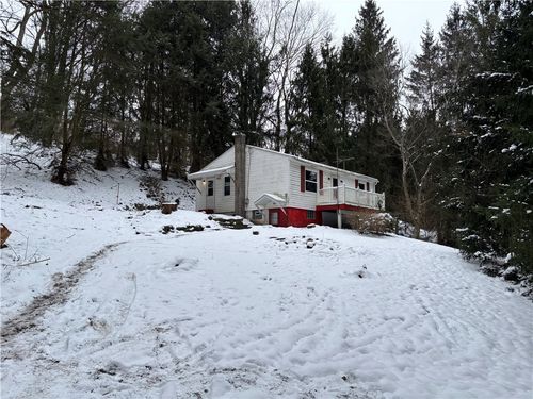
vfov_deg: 53.1
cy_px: 200
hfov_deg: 67.3
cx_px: 266
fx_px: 400
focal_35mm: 26
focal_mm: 5.96
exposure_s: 1/1399
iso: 50
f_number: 1.6
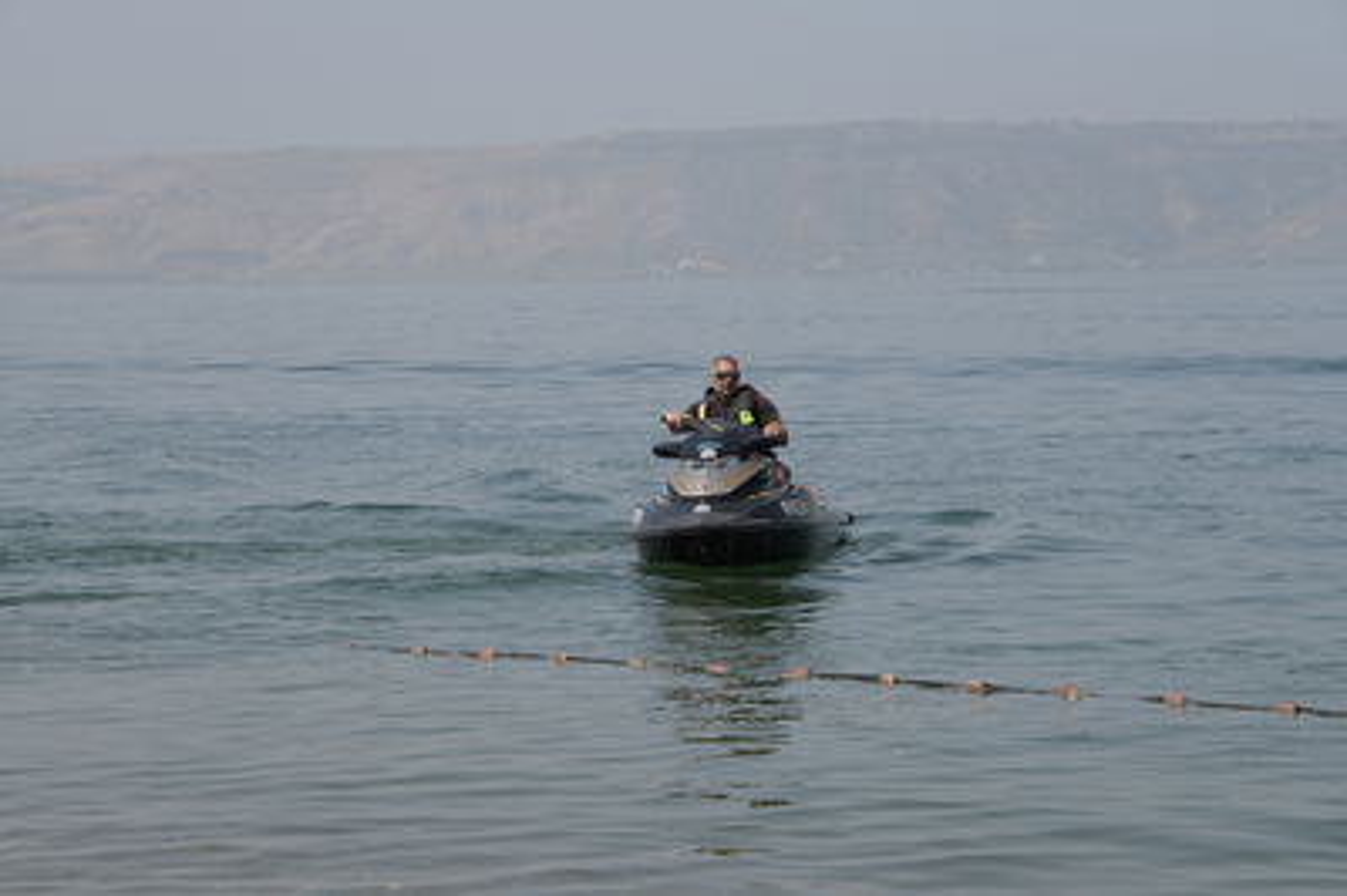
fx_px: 3925
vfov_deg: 13.0
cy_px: 448
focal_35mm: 105
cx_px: 674
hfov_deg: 19.5
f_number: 13
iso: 200
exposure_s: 1/320
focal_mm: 105
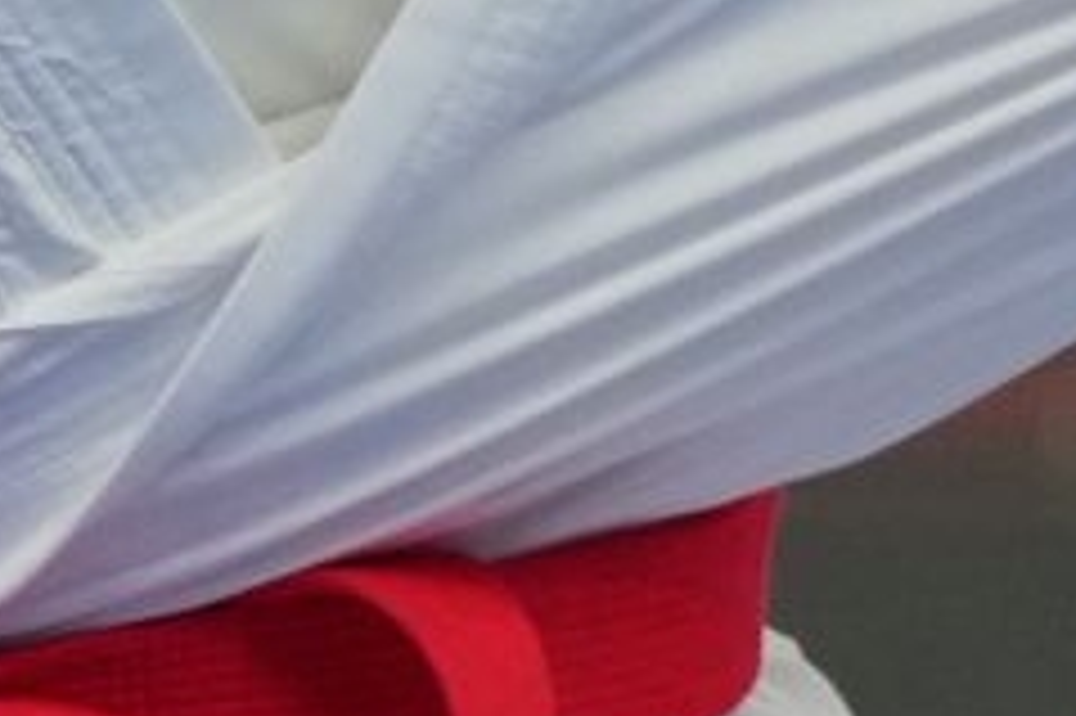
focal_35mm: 2258
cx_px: 2143
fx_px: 67440
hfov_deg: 0.9
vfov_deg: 0.6
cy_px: -1279
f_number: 2.8
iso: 1600
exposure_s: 1/1000
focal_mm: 200
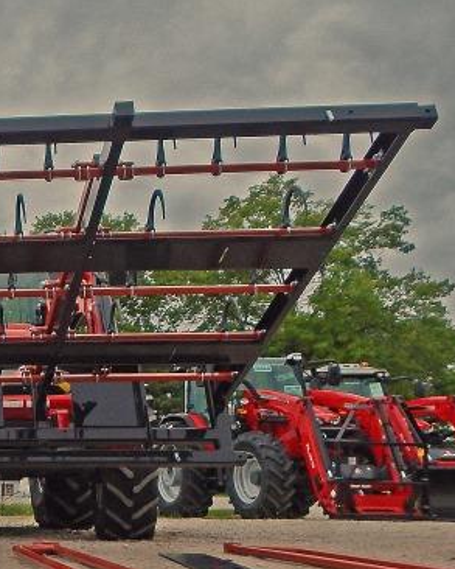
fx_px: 1010
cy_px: 395
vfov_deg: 31.1
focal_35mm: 60
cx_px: -253
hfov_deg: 21.0
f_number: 6
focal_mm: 4
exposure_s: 1/400
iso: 125
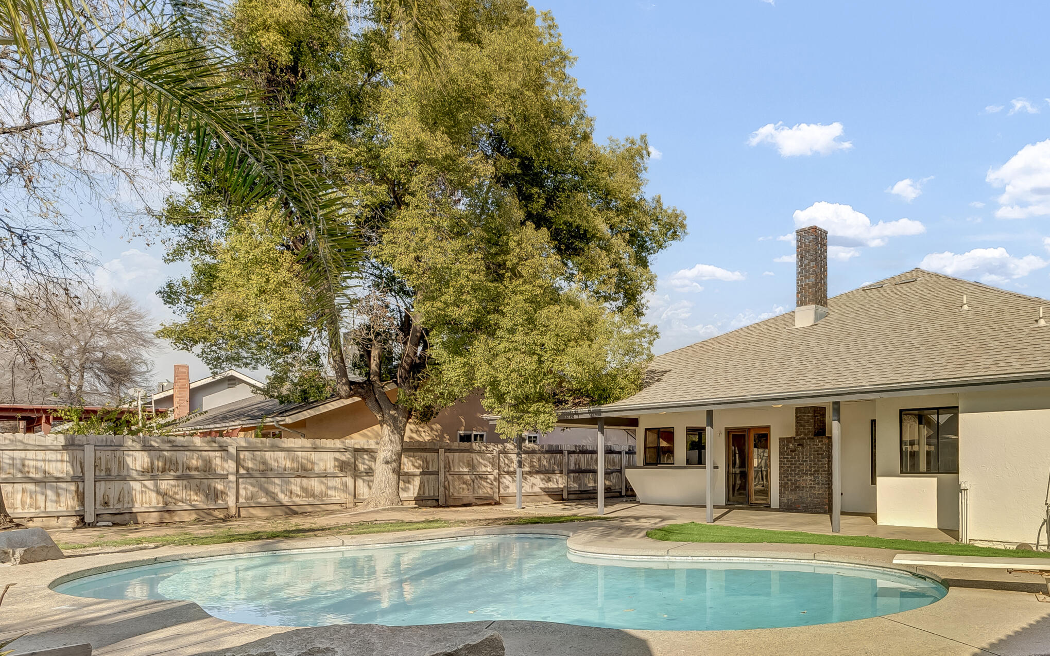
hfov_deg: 71.1
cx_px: 752
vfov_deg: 49.8
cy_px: 457
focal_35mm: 24
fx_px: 687
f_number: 9
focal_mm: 16
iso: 80
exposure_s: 1/160
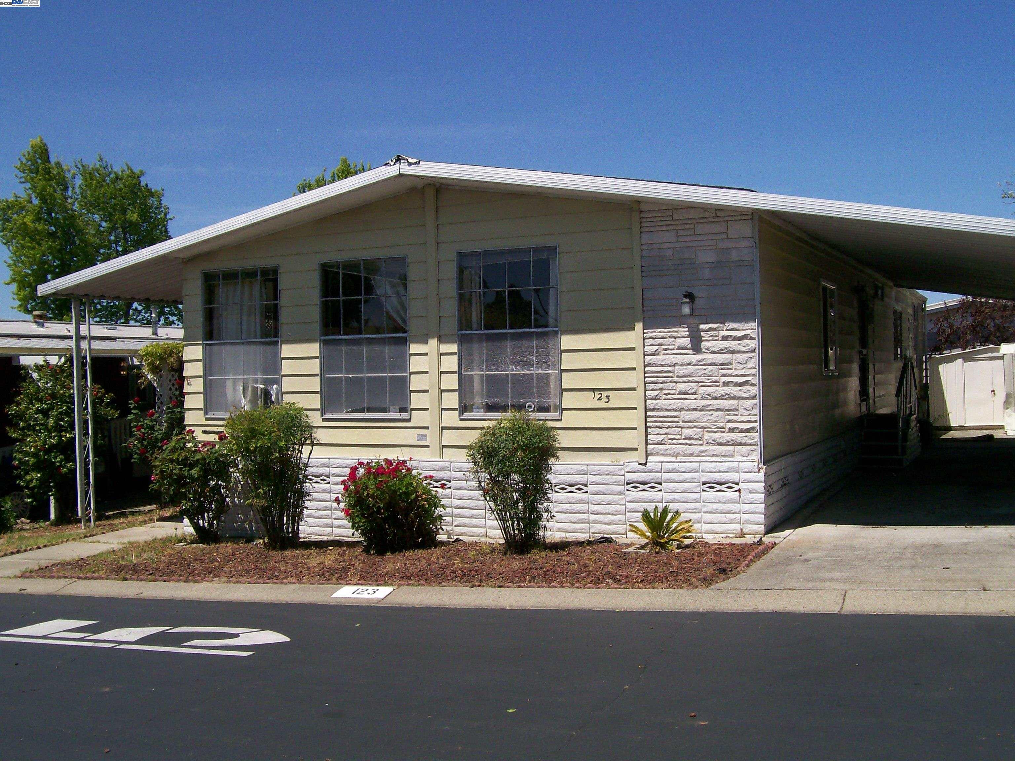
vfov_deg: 39.7
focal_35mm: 36
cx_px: 508
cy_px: 380
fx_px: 1056
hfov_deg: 51.4
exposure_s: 1/840
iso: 80
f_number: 4.8
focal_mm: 6
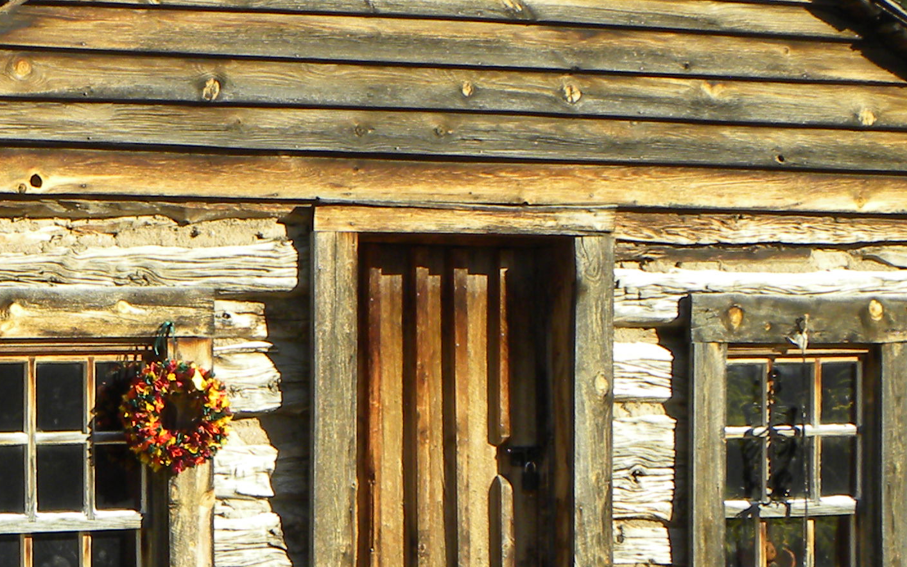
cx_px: -102
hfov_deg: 14.8
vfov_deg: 9.5
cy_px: 453
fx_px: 3411
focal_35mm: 138
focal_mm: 8.2
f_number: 4.5
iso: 64
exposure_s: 1/257
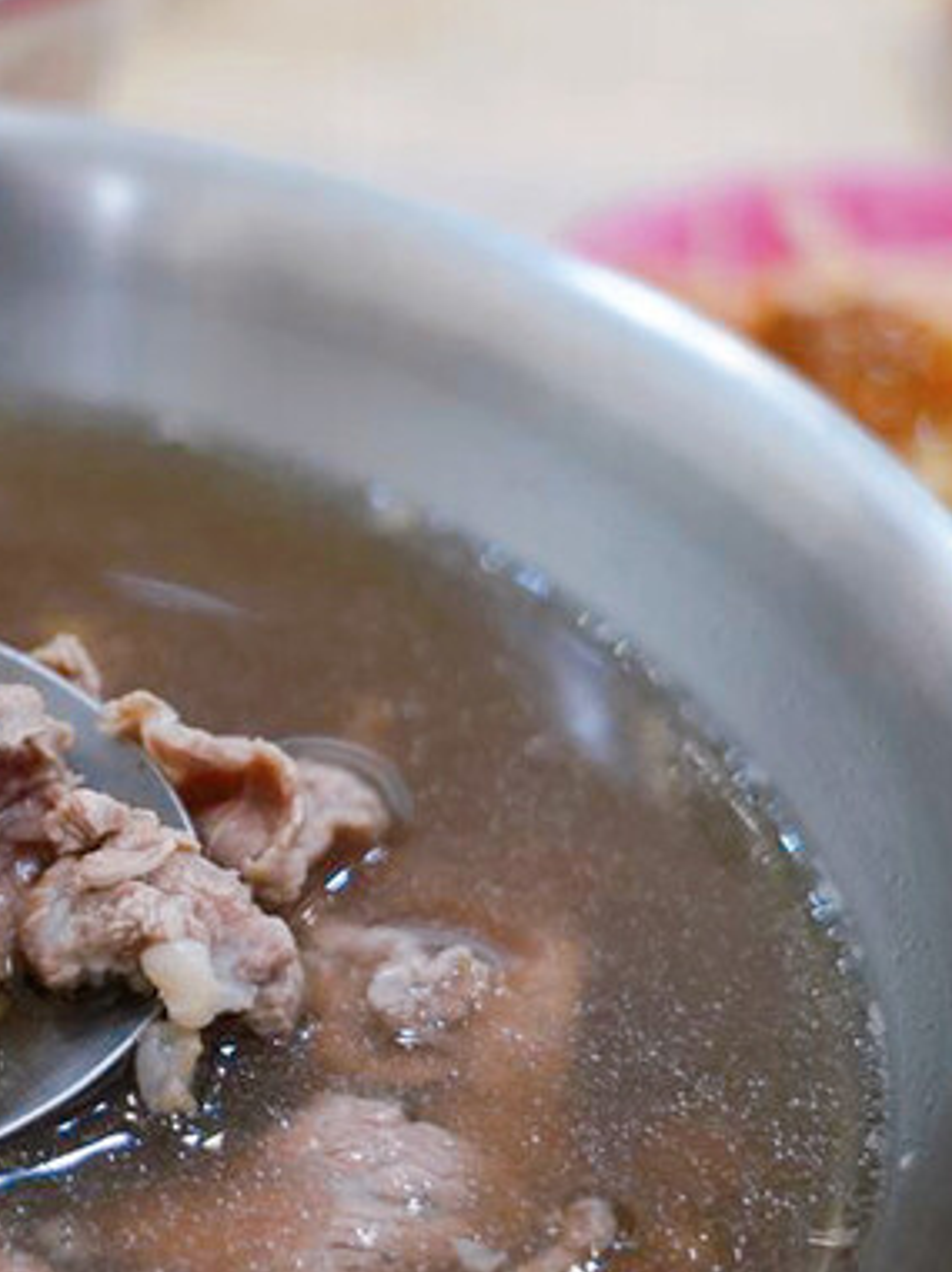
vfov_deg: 22.2
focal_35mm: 88
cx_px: -207
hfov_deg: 16.1
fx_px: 3232
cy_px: 778
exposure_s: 1/50
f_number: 4
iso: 500
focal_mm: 41
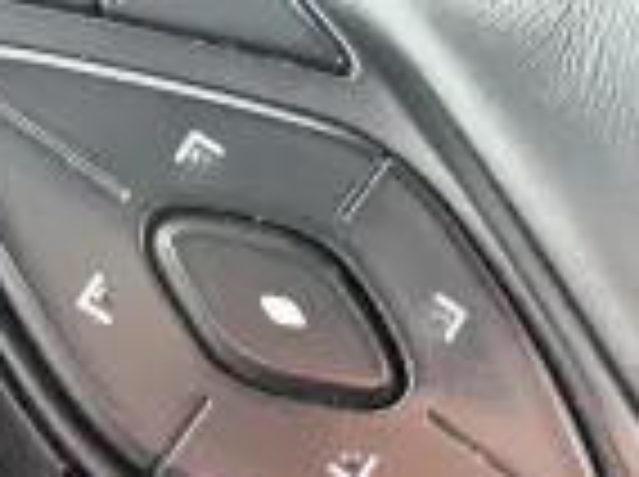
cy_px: 356
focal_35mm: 61
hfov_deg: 31.7
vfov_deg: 23.7
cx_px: 315
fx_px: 1124
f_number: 2.2
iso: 320
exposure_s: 1/60
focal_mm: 2.22
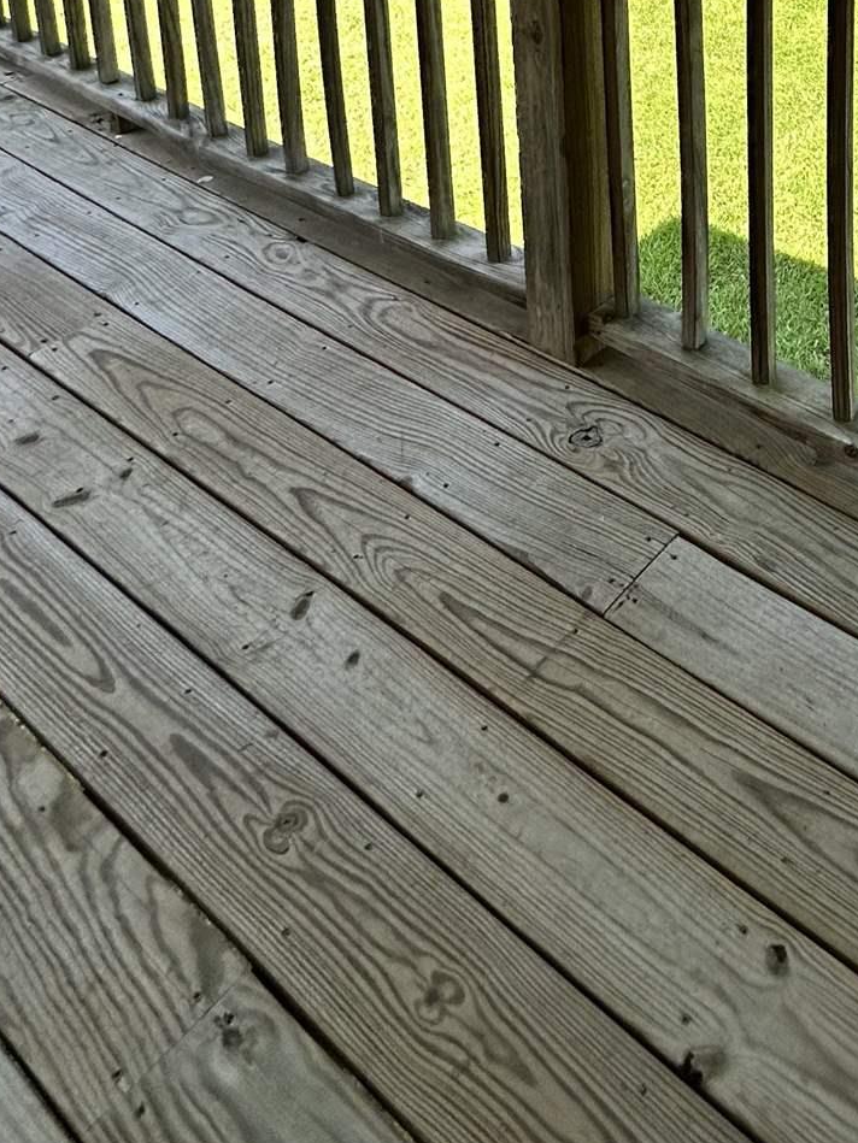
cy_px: -228
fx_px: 1123
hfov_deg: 34.3
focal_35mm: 34
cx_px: 1009
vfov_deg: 39.2
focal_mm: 2.22
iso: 40
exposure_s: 1/415
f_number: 2.2
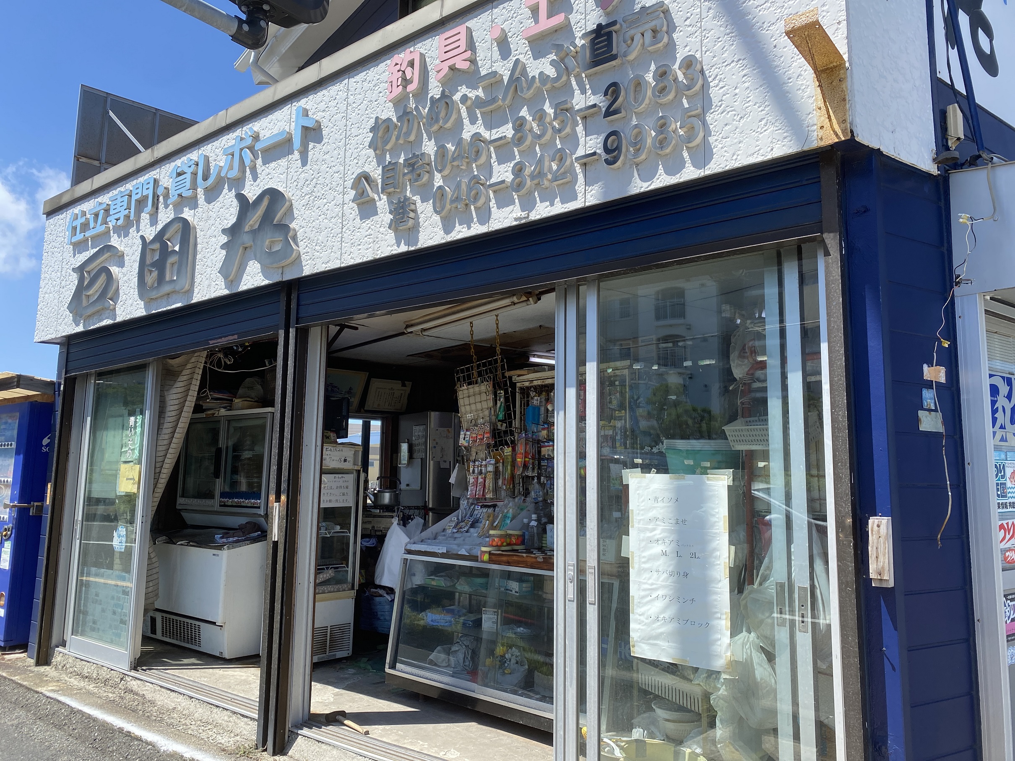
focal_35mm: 26
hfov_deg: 67.3
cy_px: 380
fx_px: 762
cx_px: 508
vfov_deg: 53.1
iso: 32
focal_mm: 4.25
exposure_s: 1/1653
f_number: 1.8
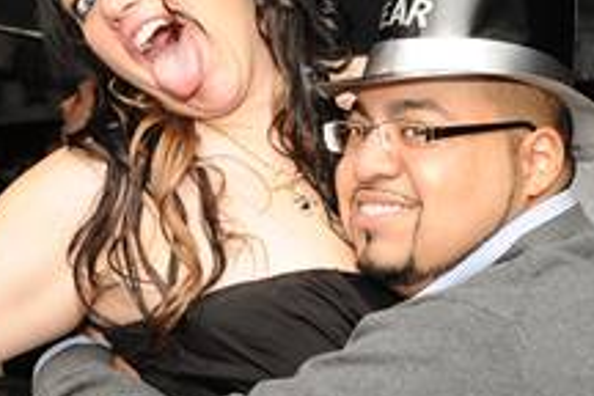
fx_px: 1765
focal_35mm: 107
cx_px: 236
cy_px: 214
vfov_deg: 12.8
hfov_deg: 19.1
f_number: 6.7
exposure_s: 1/250
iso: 1100
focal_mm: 42
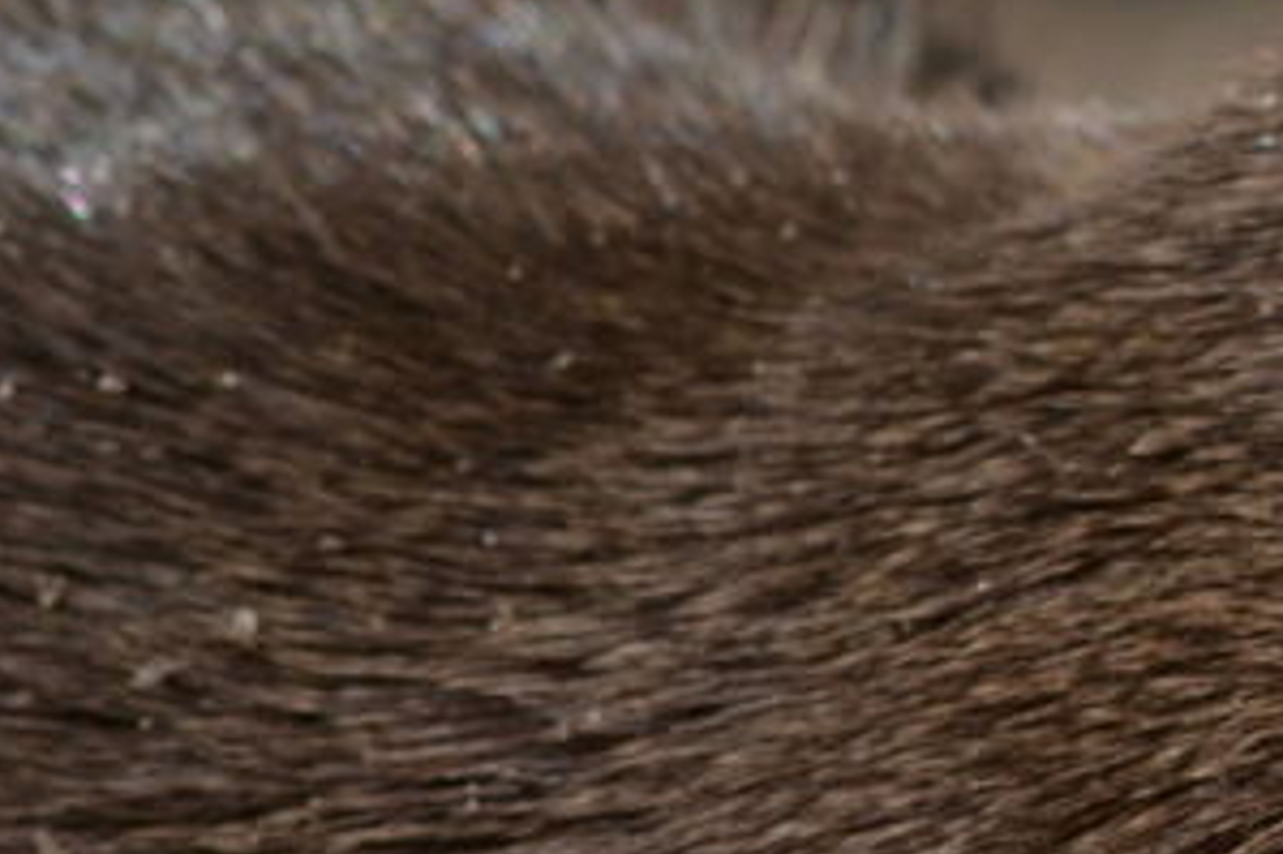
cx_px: 3381
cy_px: 652
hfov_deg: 1.1
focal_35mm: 1925
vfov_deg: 0.7
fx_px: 68564
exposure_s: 1/500
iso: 250
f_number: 5.6
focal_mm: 240
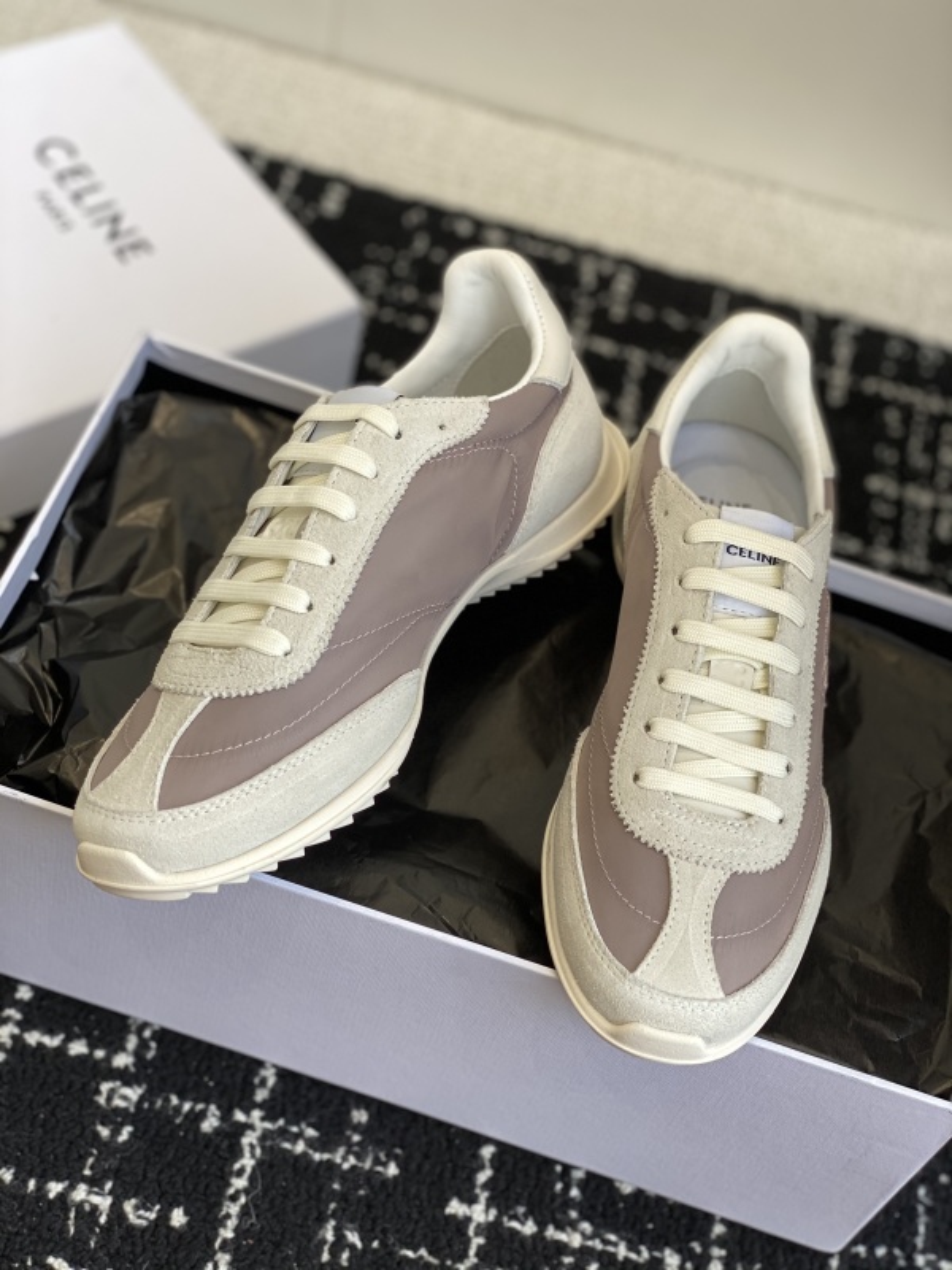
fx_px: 1907
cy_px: 635
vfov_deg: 36.8
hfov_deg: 28.0
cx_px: 476
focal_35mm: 52
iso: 25
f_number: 2
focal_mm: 6
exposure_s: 1/122
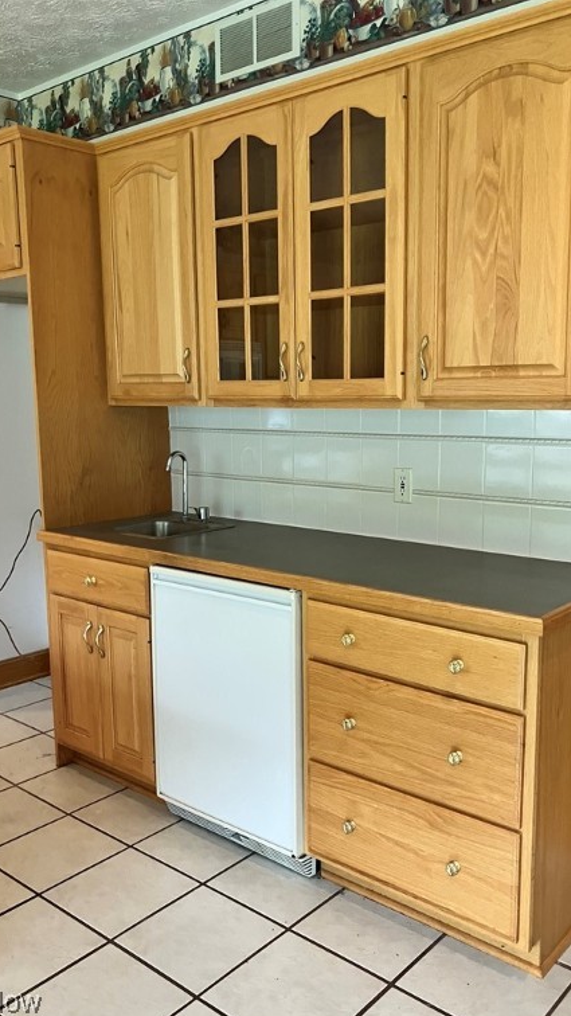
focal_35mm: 31
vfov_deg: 62.6
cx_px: 294
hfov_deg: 37.8
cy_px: 515
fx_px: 835
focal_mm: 3.99
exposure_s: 1/60
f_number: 1.8
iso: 160
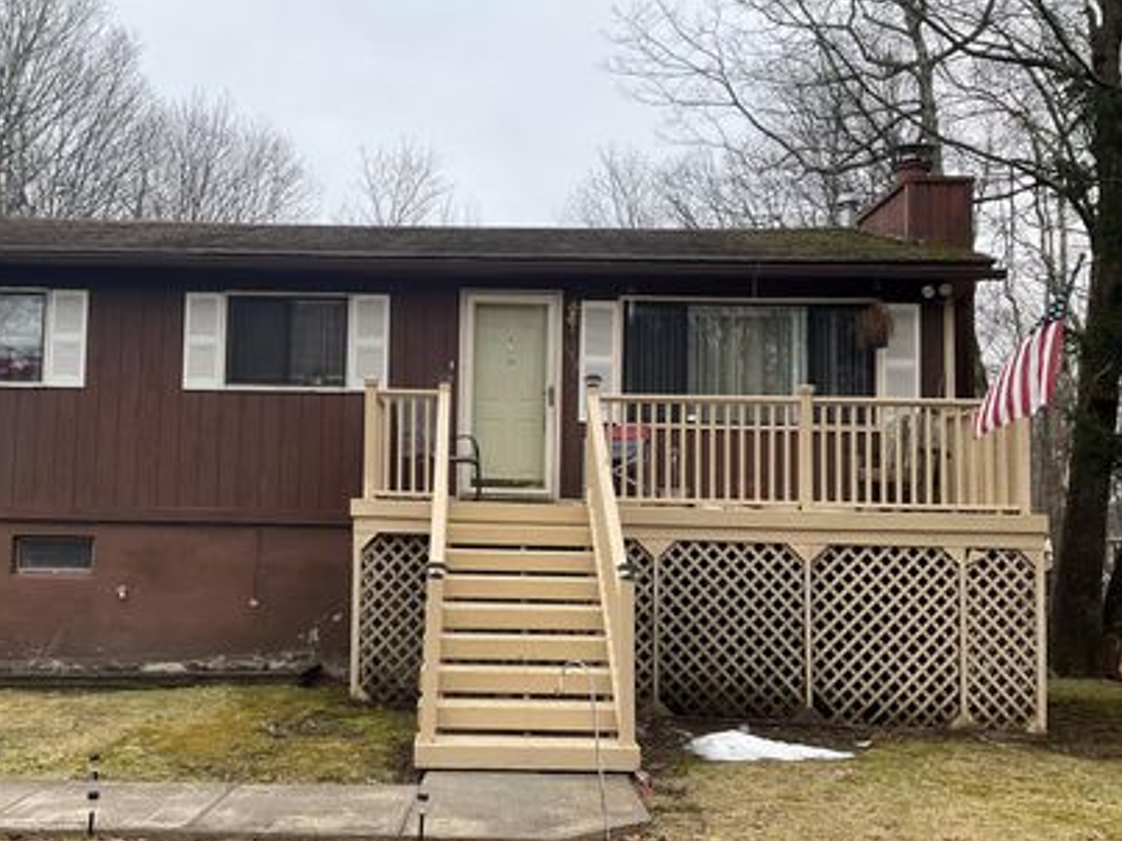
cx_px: 437
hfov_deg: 51.0
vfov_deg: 39.6
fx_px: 1167
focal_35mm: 36
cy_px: 427
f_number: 1.8
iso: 25
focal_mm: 3
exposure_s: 1/650
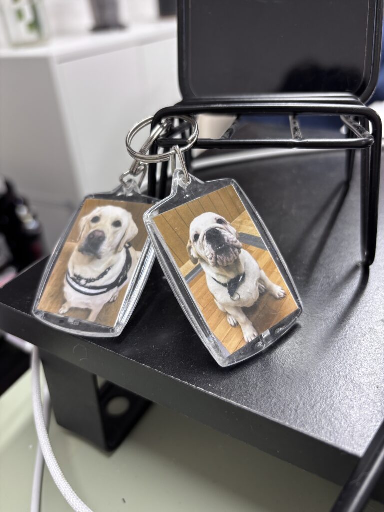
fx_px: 385
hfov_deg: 53.1
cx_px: 192
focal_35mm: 26
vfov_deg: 67.3
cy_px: 256
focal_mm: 5.96
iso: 100
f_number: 1.6
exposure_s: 1/50
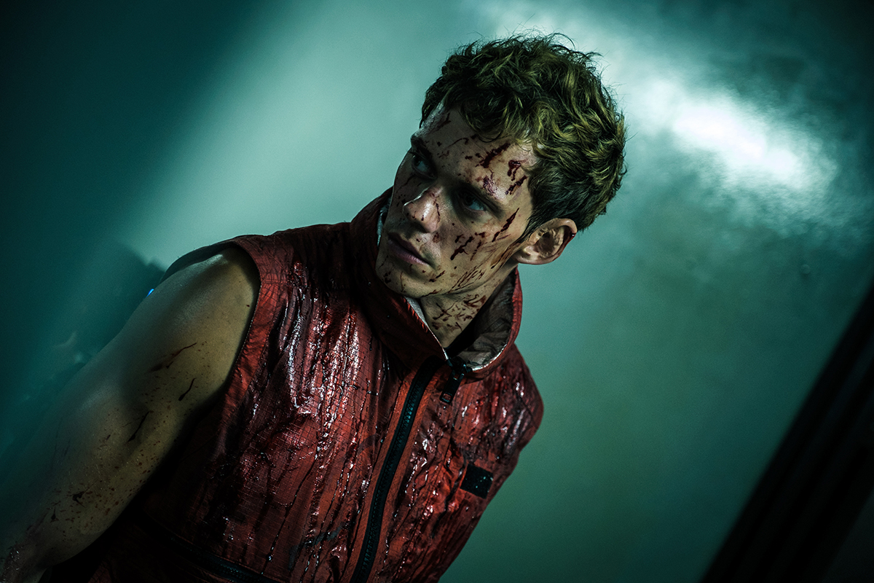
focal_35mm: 83
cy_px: 292
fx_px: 2015
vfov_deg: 16.5
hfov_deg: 24.5
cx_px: 437
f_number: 2.8
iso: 2500
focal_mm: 55
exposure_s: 1/100
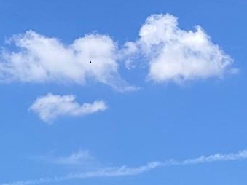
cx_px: 87
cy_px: 424
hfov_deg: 13.6
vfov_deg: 9.3
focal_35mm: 145
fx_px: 1034
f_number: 1.8
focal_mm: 6.86
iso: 80
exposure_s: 1/4800
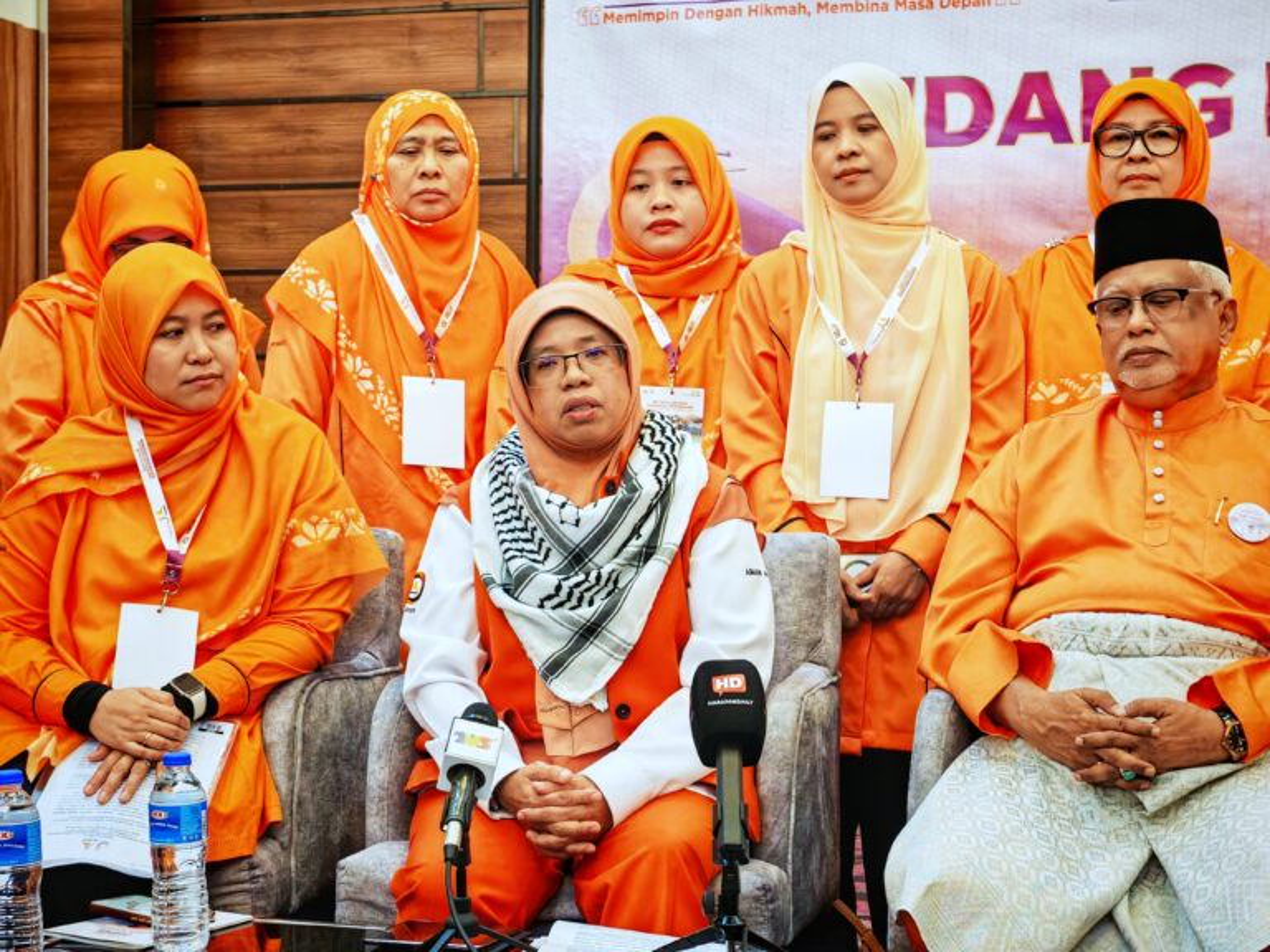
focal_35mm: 72
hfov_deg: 27.0
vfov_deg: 20.4
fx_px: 2642
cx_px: 635
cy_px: 476
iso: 3200
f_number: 2.6
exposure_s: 1/33
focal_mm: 15.38
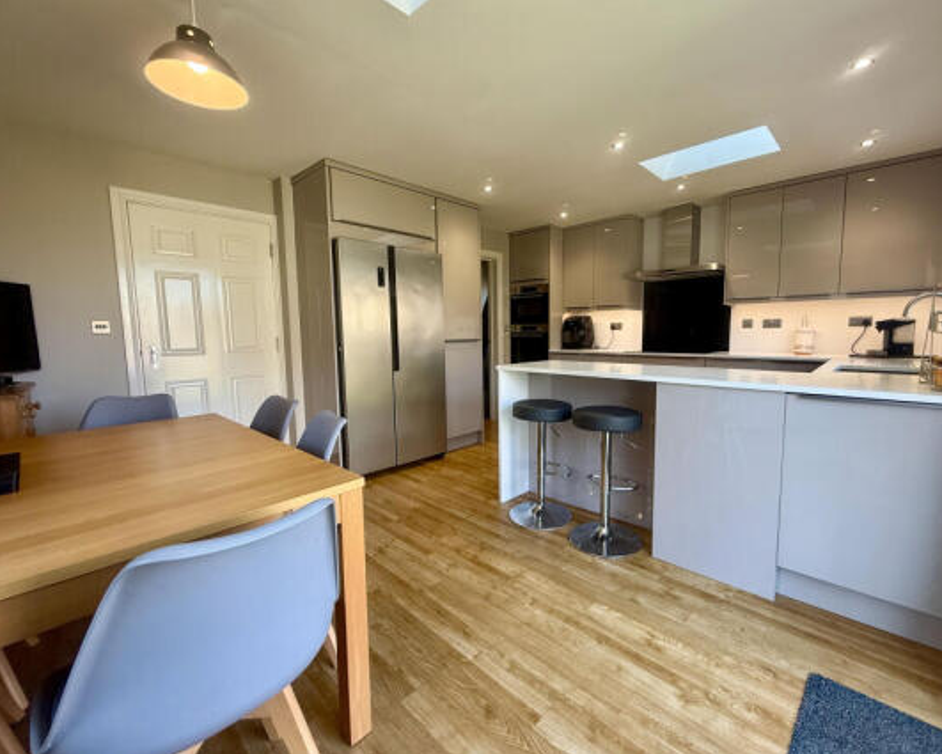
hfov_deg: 96.5
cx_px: 512
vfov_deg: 84.1
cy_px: 372
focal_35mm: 15
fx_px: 418
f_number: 2.2
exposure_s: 1/100
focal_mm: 2.22
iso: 125
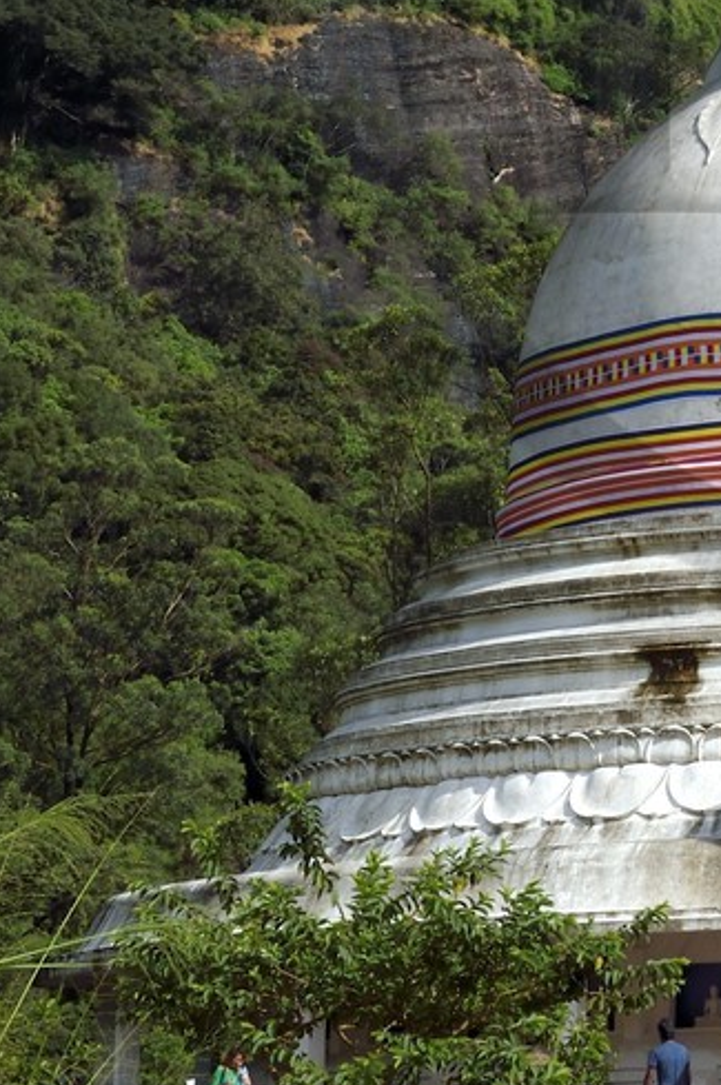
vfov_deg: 14.0
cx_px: 995
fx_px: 4335
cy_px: -58
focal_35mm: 144
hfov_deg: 9.3
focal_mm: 44
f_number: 20
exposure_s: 1/160
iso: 200
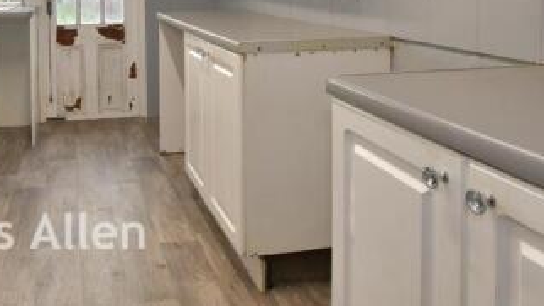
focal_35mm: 32
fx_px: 462
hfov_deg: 58.5
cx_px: 151
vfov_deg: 32.7
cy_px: -21
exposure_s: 1/6
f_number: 8
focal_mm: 10
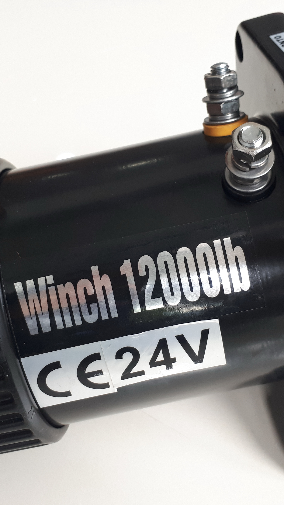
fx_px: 536
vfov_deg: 50.5
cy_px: 253
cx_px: 140
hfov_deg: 29.7
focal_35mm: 40
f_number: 1.9
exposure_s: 1/50
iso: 64
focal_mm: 3.6
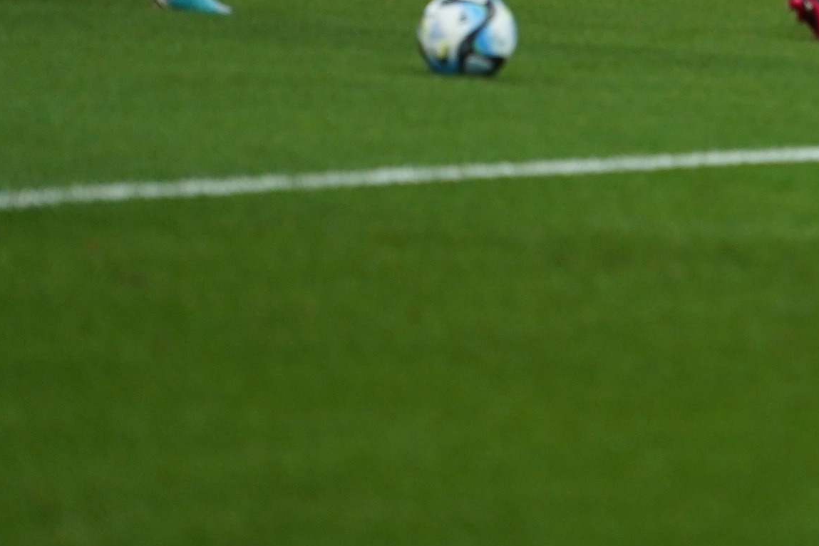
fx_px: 15583
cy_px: -253
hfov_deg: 3.0
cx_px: 1217
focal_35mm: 685
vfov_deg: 2.0
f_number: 4
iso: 2000
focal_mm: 200
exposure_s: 1/1000
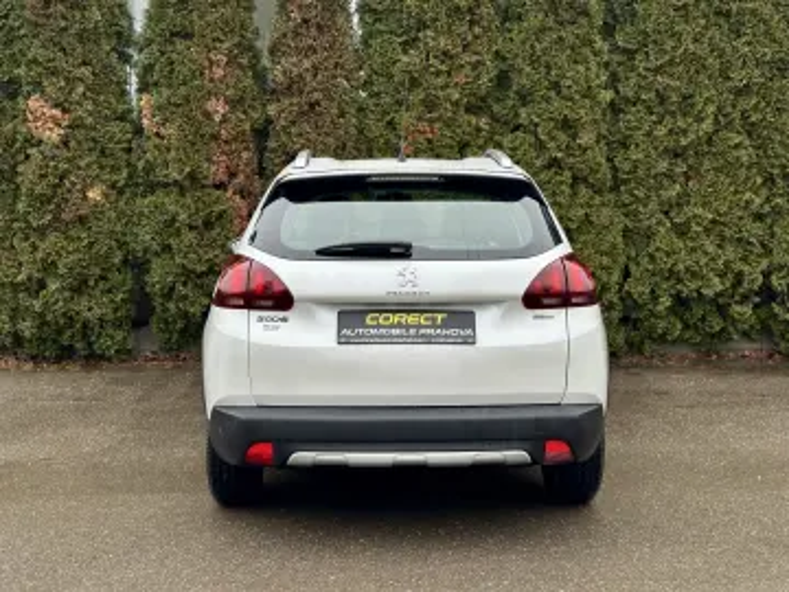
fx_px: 1094
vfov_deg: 30.3
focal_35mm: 48
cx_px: 394
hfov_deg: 39.7
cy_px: 296
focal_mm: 6.86
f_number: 1.78
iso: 50
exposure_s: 1/233
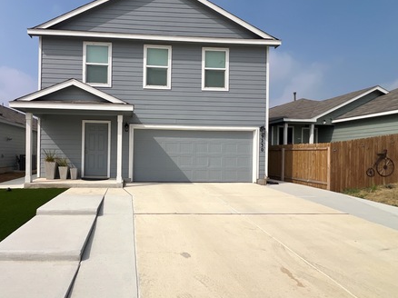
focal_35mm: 19
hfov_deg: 82.7
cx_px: 144
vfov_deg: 68.6
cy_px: 155
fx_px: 218
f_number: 1.8
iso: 32
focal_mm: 1.57
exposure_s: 1/5236
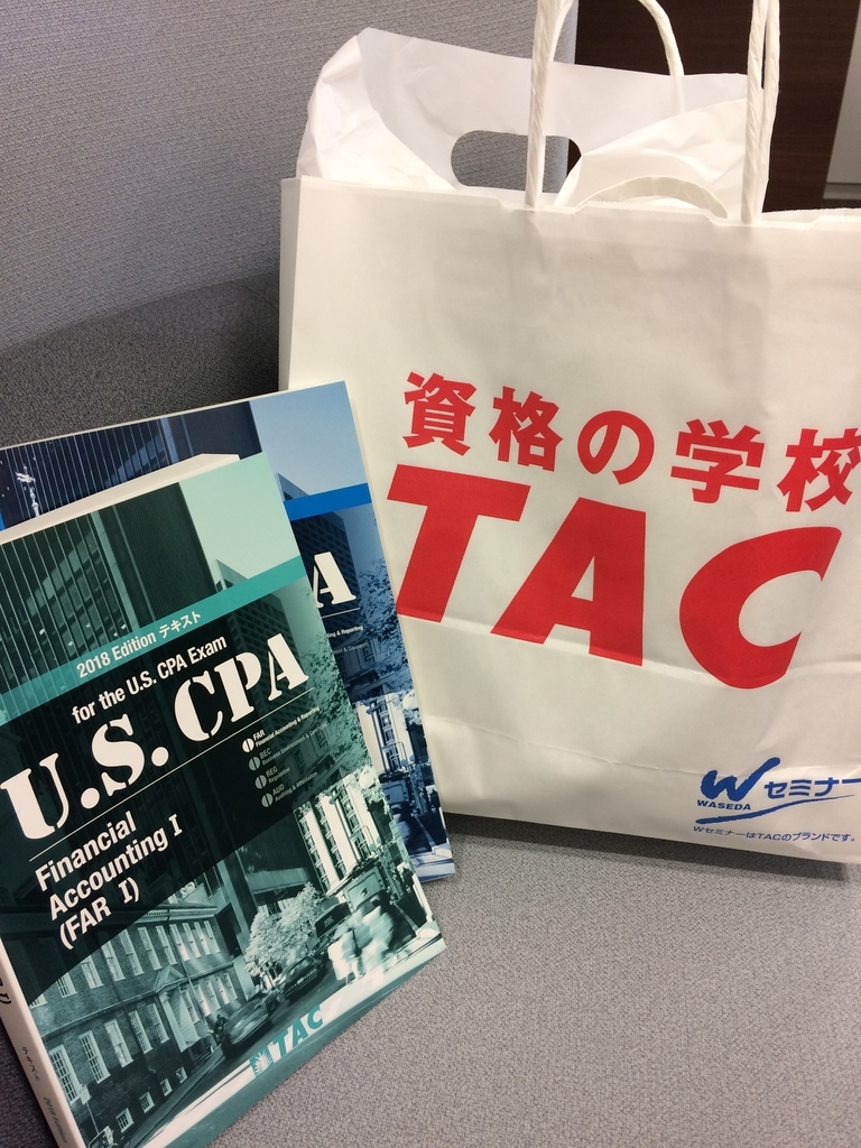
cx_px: 430
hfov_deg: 48.2
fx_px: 962
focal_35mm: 29
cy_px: 574
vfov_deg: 61.7
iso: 80
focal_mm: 4.15
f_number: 2.2
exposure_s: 1/30
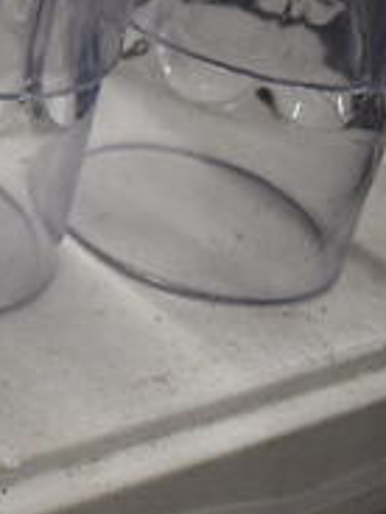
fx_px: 1279
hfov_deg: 13.8
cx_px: -453
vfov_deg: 22.6
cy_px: 134
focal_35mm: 86
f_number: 5
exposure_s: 1/60
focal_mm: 18
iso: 800
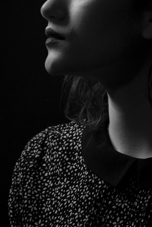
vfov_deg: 10.8
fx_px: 1203
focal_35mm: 190
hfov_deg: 7.2
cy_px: 65
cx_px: 44
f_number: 4.2
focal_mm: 70
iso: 100
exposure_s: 1/20
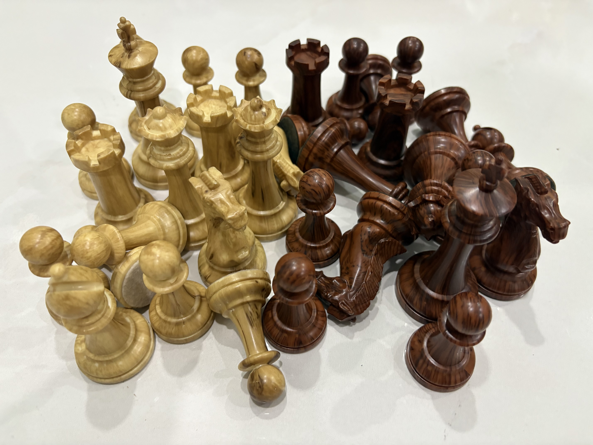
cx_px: 296
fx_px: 445
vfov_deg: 53.1
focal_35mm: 26
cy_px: 222
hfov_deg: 67.3
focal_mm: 5.96
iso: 400
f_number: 1.6
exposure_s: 1/60
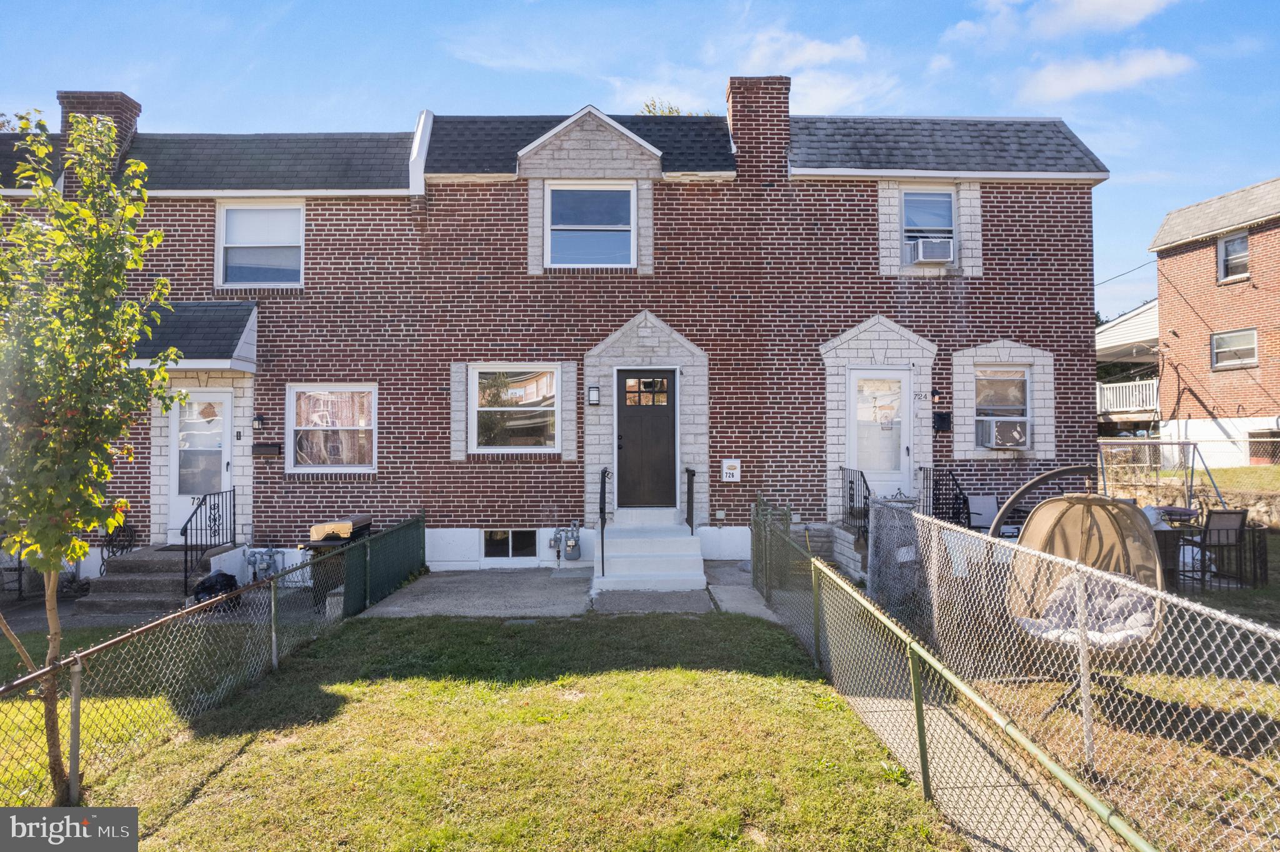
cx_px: 640
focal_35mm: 22
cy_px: 426
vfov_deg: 57.2
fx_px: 782
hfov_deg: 78.6
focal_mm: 8.38
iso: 110
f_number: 2.8
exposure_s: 1/160
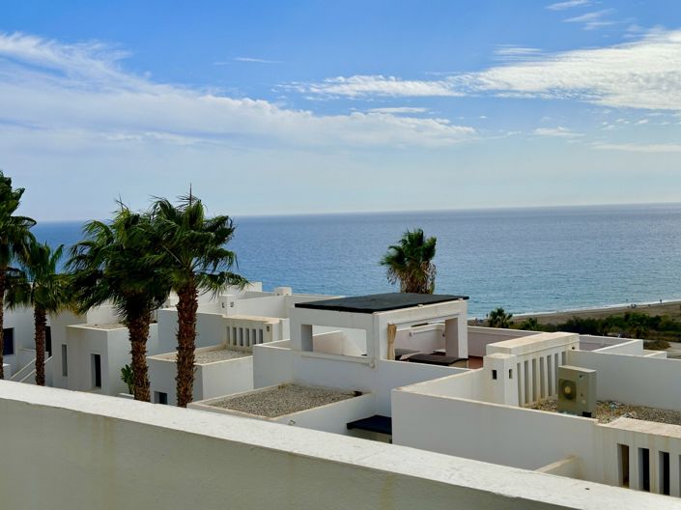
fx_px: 944
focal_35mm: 48
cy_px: 255
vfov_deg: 30.2
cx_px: 340
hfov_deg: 39.7
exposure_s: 1/8197
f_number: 1.78
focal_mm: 6.86
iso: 64
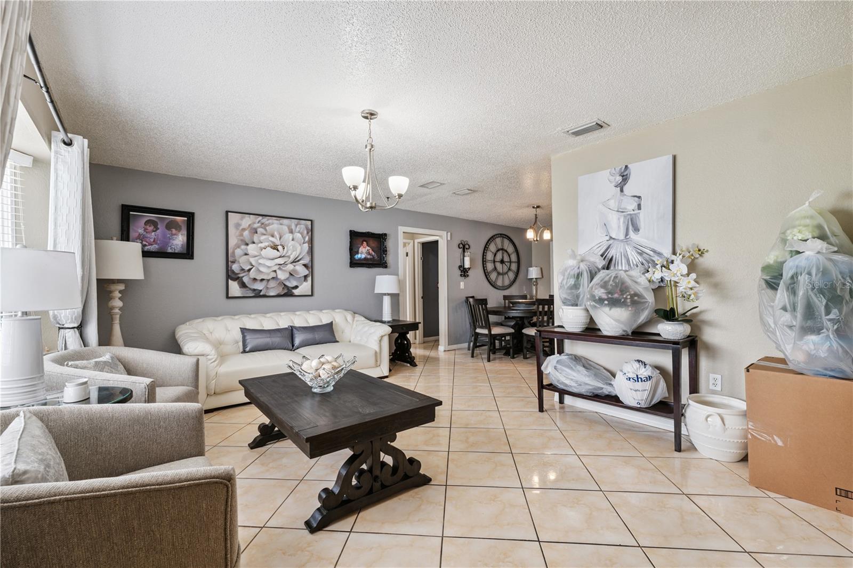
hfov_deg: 104.3
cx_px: 426
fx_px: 332
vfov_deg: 81.2
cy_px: 284
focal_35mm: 14
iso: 400
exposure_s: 1/15
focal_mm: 14
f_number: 8
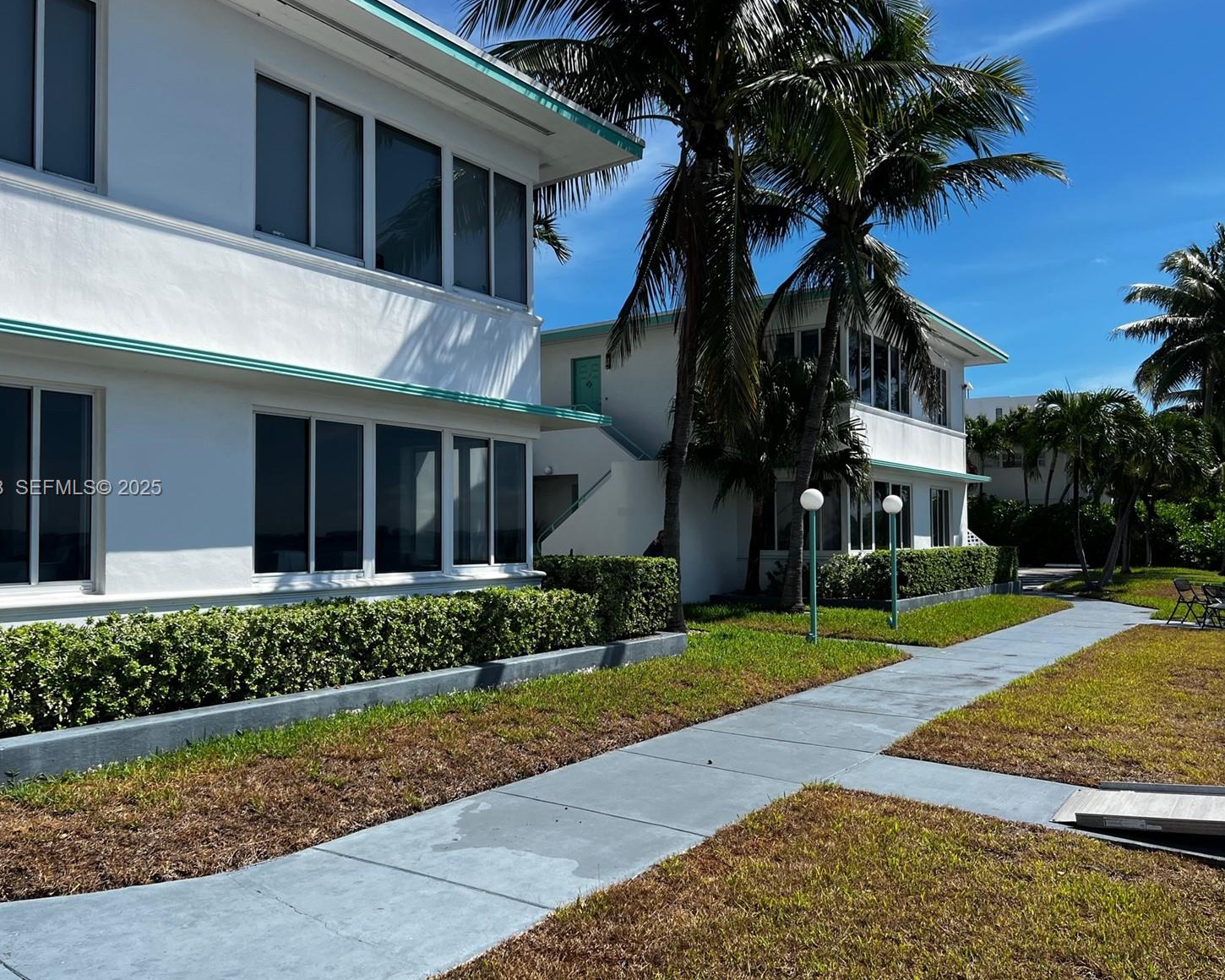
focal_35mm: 28
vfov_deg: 51.5
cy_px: 489
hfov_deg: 62.2
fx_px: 1015
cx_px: 574
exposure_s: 1/4444
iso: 50
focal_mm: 5.7
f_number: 1.5
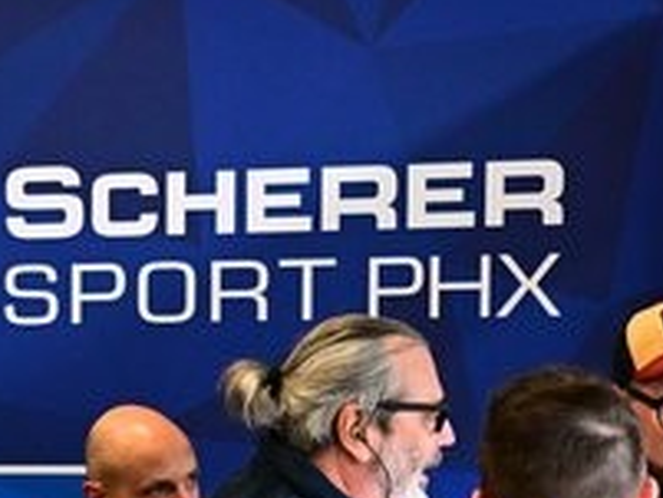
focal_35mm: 128
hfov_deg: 15.2
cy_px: 635
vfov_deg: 11.3
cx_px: 81
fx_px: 2451
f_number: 2.8
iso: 4500
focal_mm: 33.5
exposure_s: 1/640
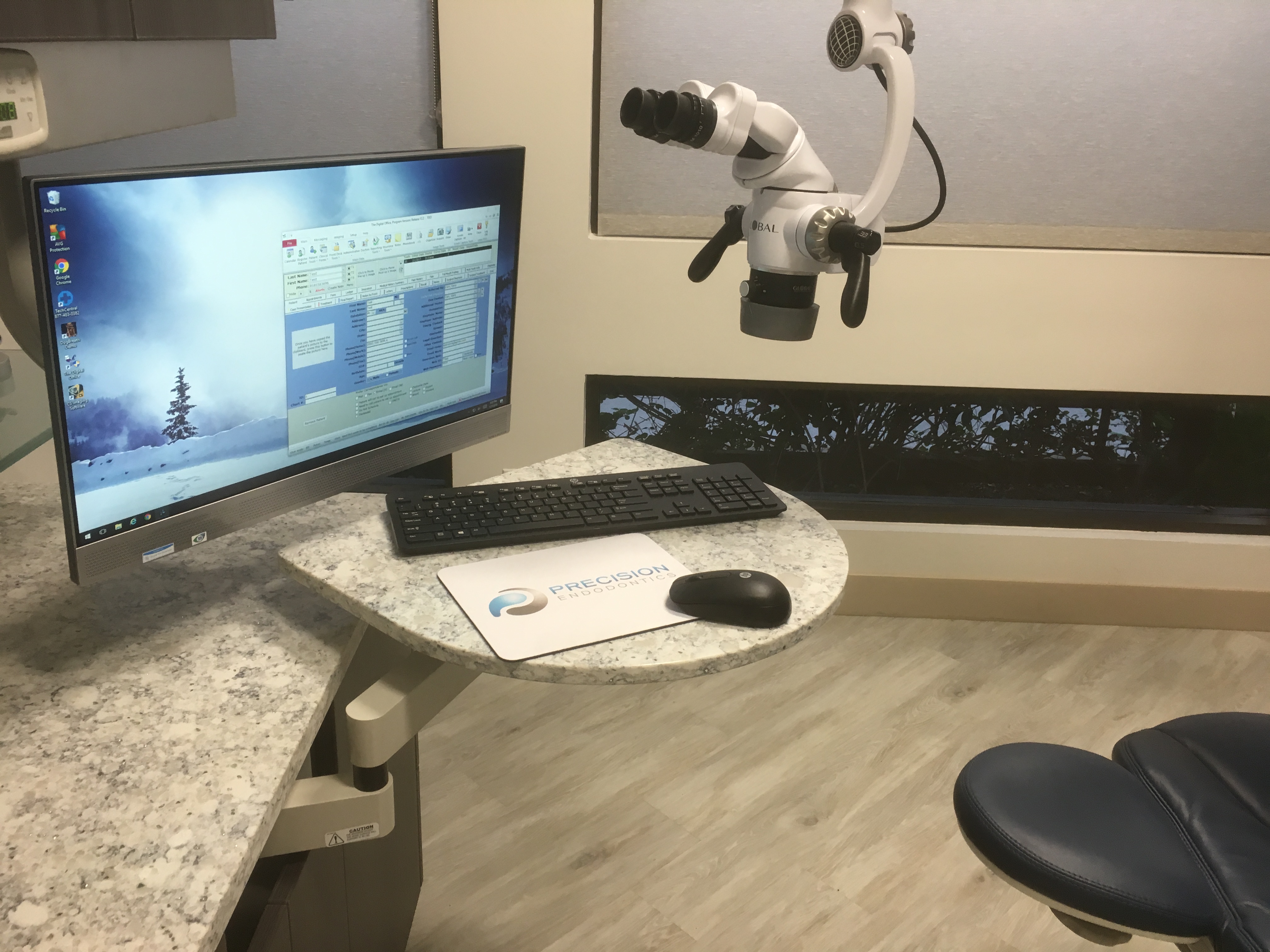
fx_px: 1064
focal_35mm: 29
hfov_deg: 61.7
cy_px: 476
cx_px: 635
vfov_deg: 48.2
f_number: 2.2
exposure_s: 1/30
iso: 50
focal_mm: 4.15
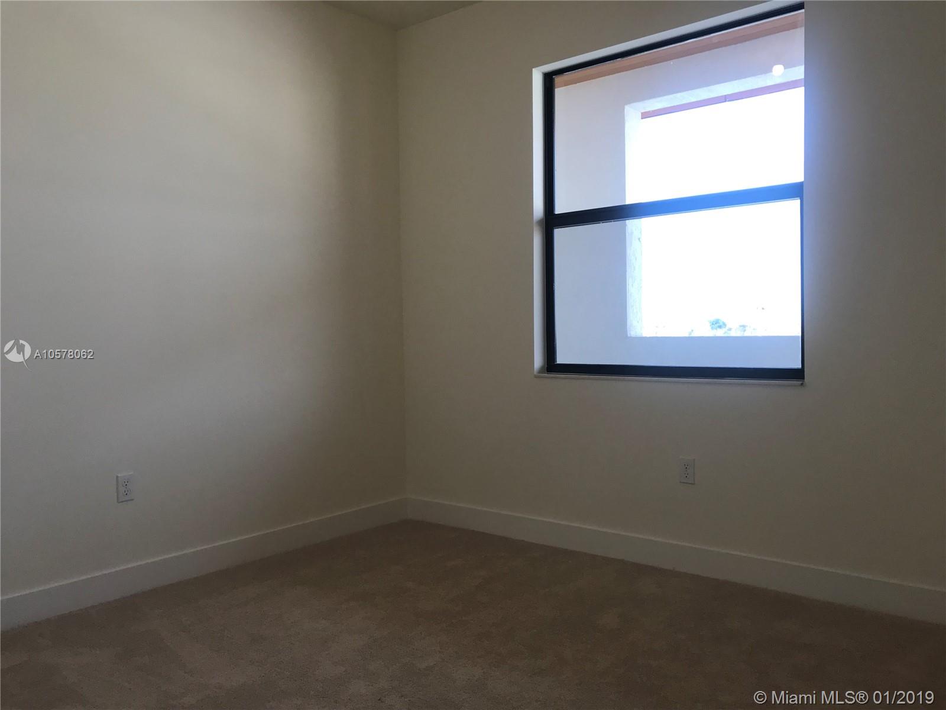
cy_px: 355
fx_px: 765
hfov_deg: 63.4
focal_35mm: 28
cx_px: 473
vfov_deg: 49.7
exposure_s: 1/120
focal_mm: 3.99
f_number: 1.8
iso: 32
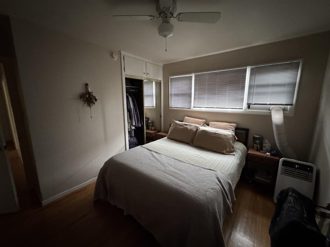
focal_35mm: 14
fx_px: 133
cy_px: 124
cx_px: 165
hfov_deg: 102.1
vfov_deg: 85.7
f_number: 2.2
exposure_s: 1/60
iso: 1000
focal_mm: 2.22
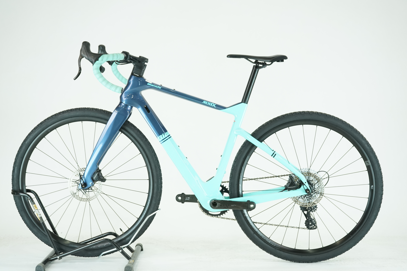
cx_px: 204
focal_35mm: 58
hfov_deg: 34.5
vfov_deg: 23.4
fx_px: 656
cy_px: 136
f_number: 5.6
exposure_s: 1/200
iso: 1600
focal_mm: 58
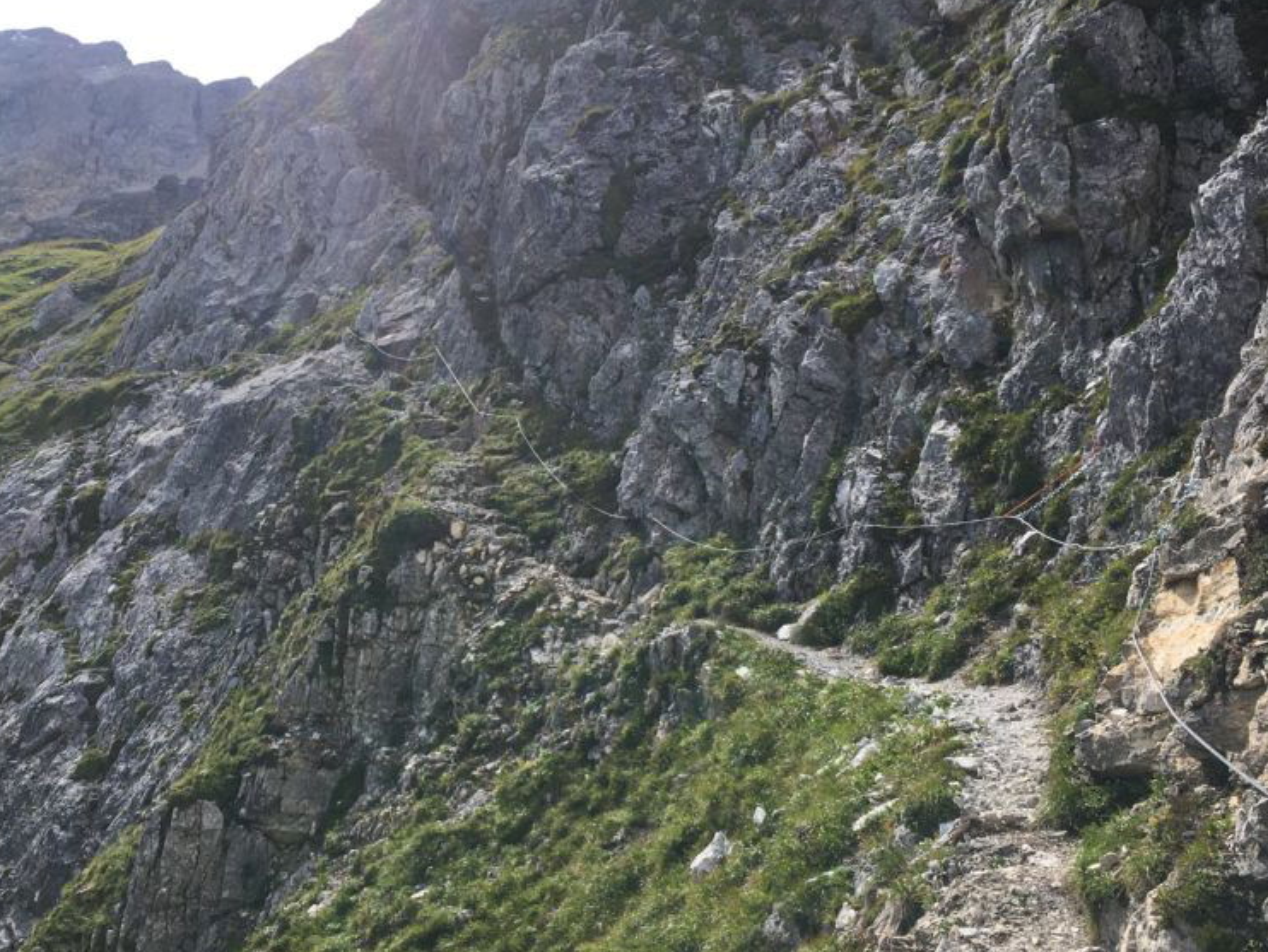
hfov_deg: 46.2
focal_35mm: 40
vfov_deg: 36.0
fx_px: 1466
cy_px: 473
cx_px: 448
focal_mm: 4.15
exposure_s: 1/1261
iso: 25
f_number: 2.2
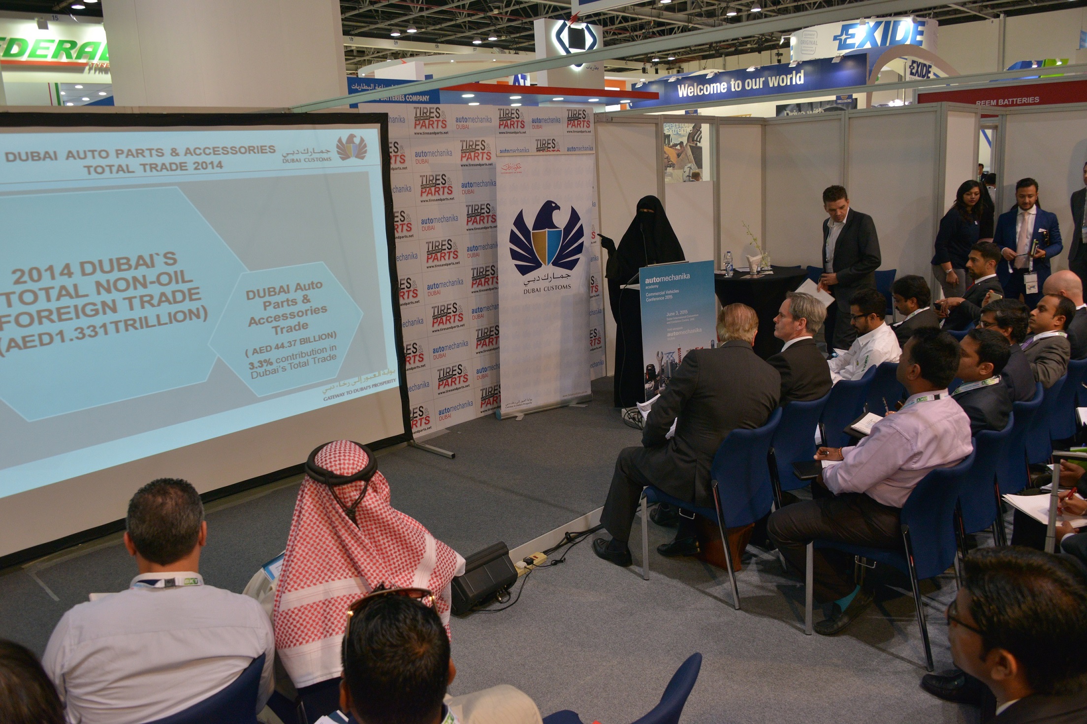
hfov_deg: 65.5
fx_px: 845
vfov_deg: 46.4
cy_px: 362
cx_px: 544
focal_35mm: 28
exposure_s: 1/100
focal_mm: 28
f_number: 5.6
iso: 1250
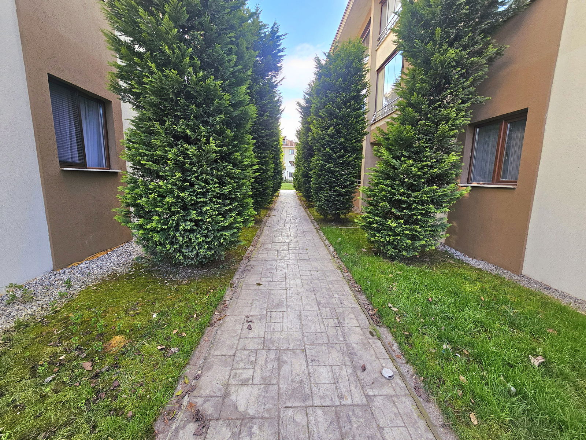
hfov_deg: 106.2
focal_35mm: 13
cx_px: 293
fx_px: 220
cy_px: 220
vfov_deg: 89.9
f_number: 2.2
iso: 50
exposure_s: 1/132
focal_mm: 2.2
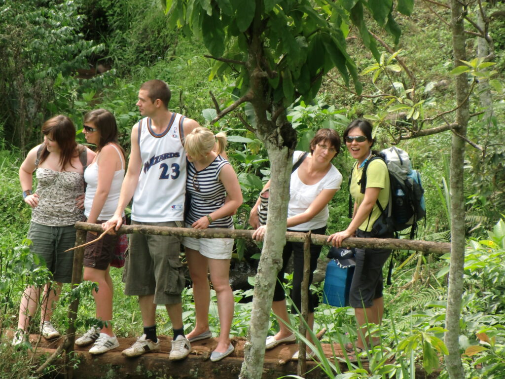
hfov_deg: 9.9
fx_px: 2903
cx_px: 252
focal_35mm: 199
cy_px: 190
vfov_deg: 7.5
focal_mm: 35.7
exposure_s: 1/200
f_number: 5.2
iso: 80
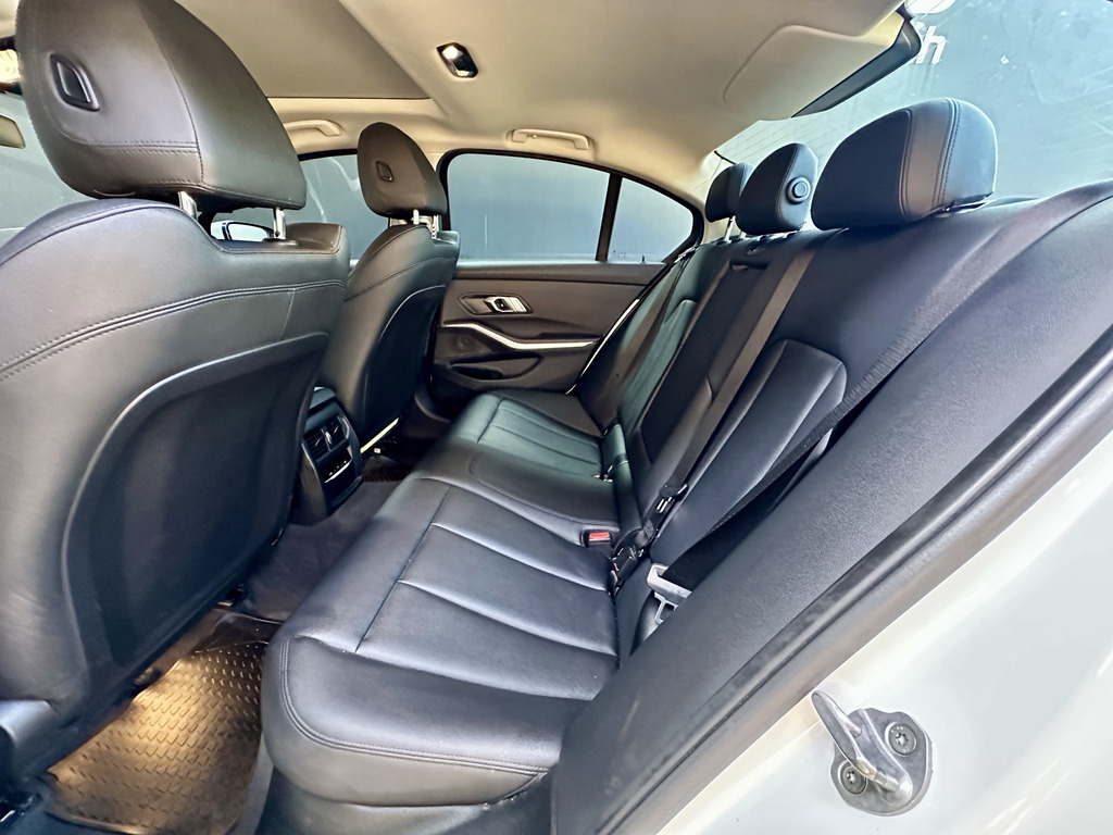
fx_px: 450
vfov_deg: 85.7
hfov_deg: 102.1
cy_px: 418
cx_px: 556
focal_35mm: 14
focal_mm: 2.22
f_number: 2.2
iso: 1250
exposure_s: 1/52
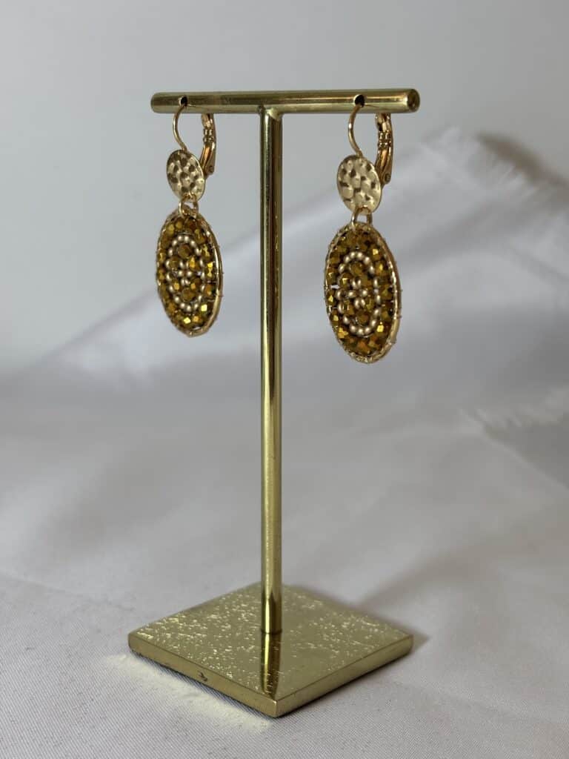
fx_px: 1140
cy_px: 380
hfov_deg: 28.0
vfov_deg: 36.8
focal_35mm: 52
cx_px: 284
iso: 25
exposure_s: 1/112
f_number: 1.6
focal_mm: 5.96
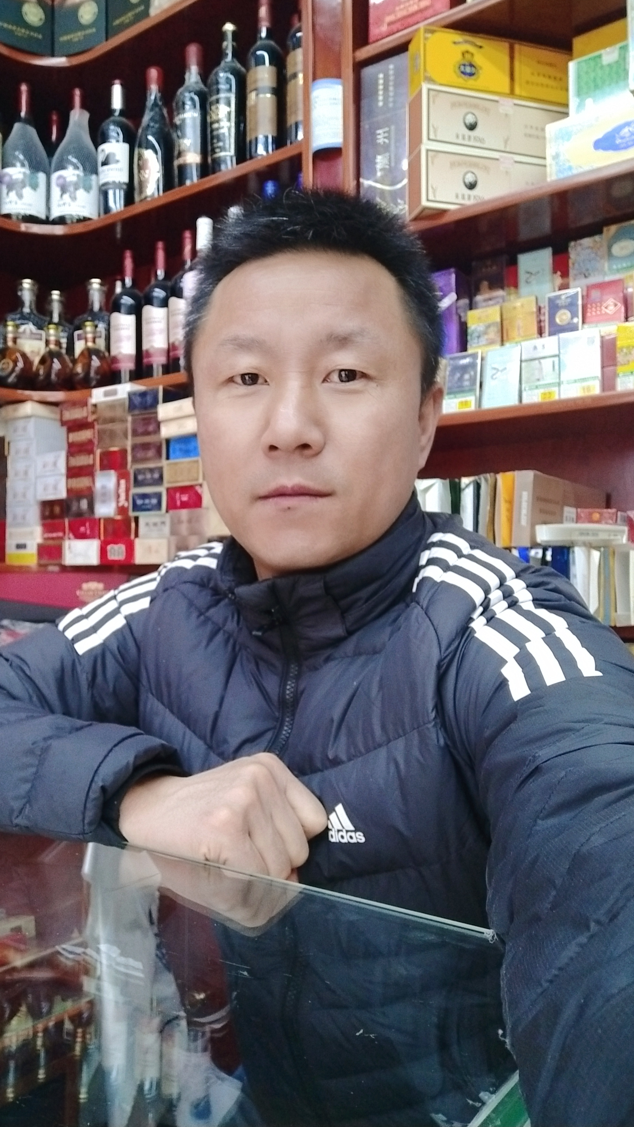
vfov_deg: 61.0
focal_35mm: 32
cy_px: 558
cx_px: 262
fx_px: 956
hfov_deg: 36.6
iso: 455
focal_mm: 3.87
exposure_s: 1/33.3
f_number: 2
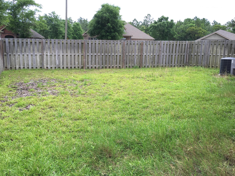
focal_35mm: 29
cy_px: 88
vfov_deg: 48.2
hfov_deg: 61.7
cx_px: 118
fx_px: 197
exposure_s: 1/452
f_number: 2.2
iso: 25
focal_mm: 4.15
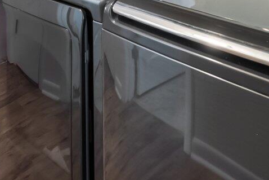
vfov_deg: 18.6
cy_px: -124
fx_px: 448
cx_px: 118
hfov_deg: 33.4
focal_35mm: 60
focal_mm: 14
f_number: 7.1
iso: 1250
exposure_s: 1/3
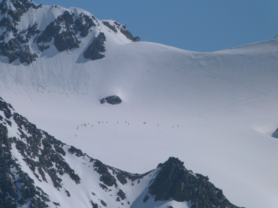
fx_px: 3627
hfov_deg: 4.4
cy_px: 104
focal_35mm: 452
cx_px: 139
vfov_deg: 3.3
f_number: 7.1
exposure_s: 1/2000
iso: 100
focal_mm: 81.4
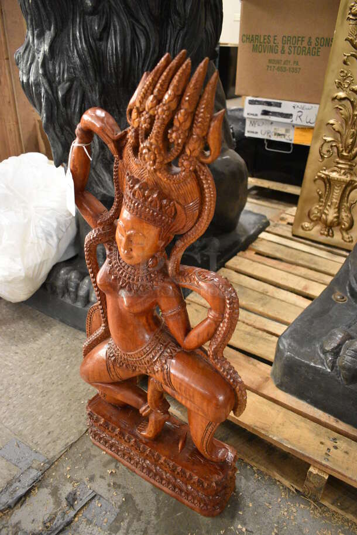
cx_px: 178
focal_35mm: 27
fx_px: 401
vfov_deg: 67.3
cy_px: 268
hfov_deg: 48.0
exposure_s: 1/125
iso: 4500
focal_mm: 18
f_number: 3.5
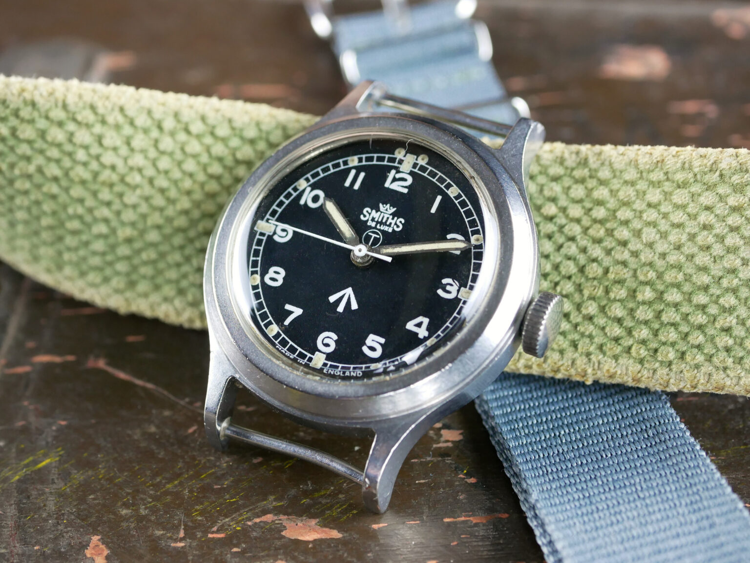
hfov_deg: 32.2
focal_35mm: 60
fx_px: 1301
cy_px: 282
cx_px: 375
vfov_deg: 24.4
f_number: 4.5
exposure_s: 1/50
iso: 800
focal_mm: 30
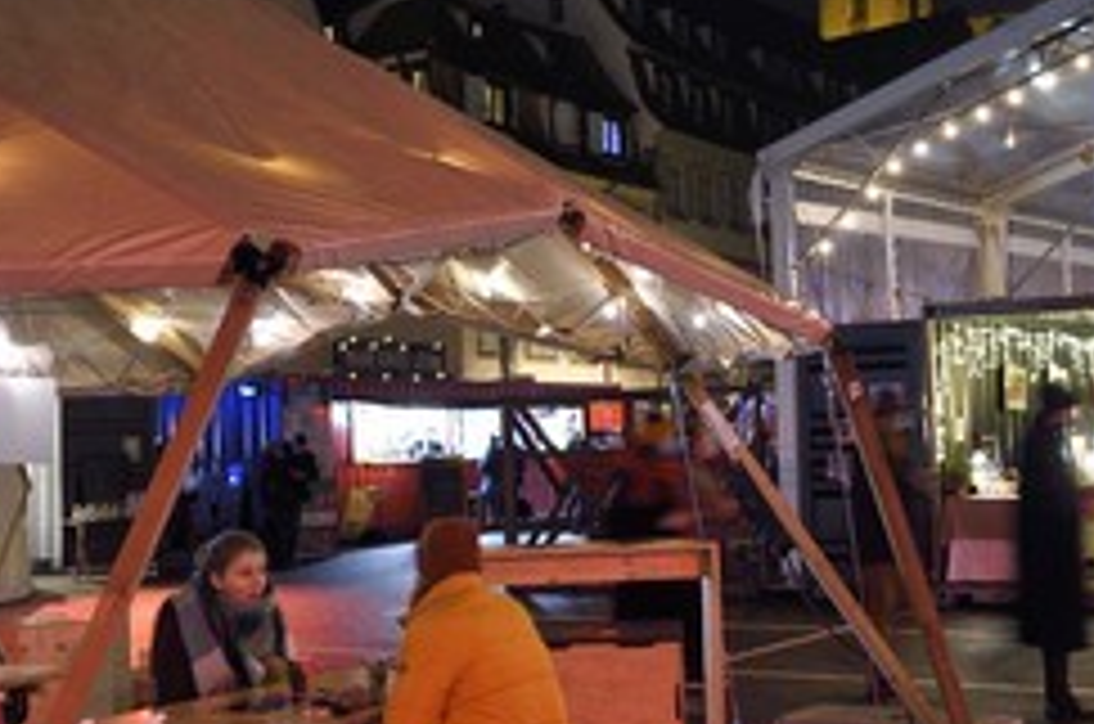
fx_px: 1789
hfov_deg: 34.0
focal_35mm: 59
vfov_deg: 22.9
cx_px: 588
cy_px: 342
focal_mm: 34
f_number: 6.3
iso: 1600
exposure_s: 1/6
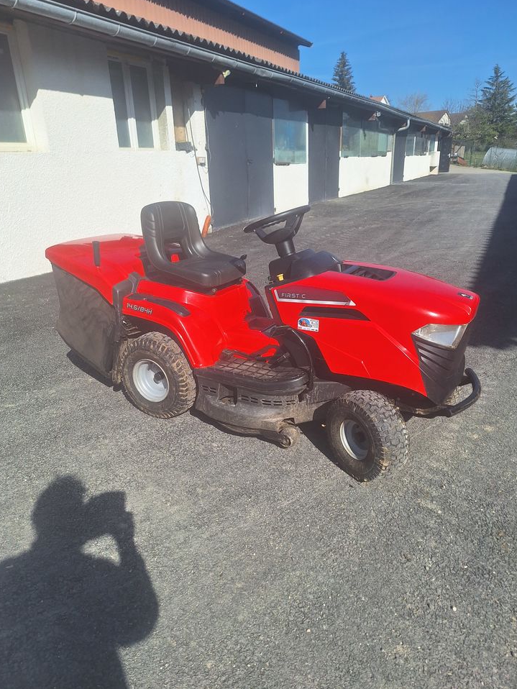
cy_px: 355
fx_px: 478
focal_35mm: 24
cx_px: 262
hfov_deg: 56.8
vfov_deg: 71.6
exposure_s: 1/2747
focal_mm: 5.54
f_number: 1.8
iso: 40
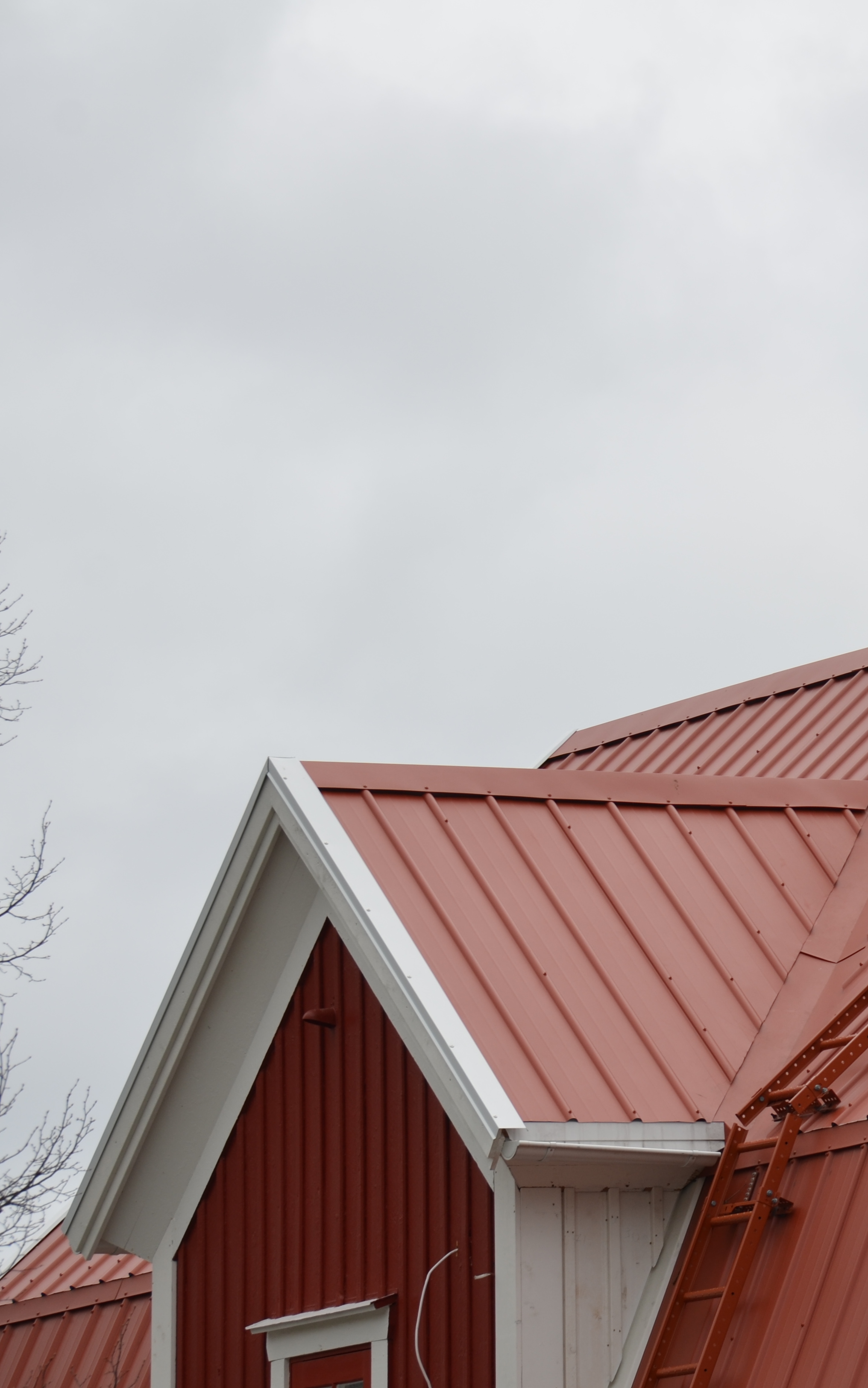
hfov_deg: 5.1
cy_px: 693
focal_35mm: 259
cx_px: 982
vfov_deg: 8.1
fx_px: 9803
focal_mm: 112
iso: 100
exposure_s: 1/250
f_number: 7.1
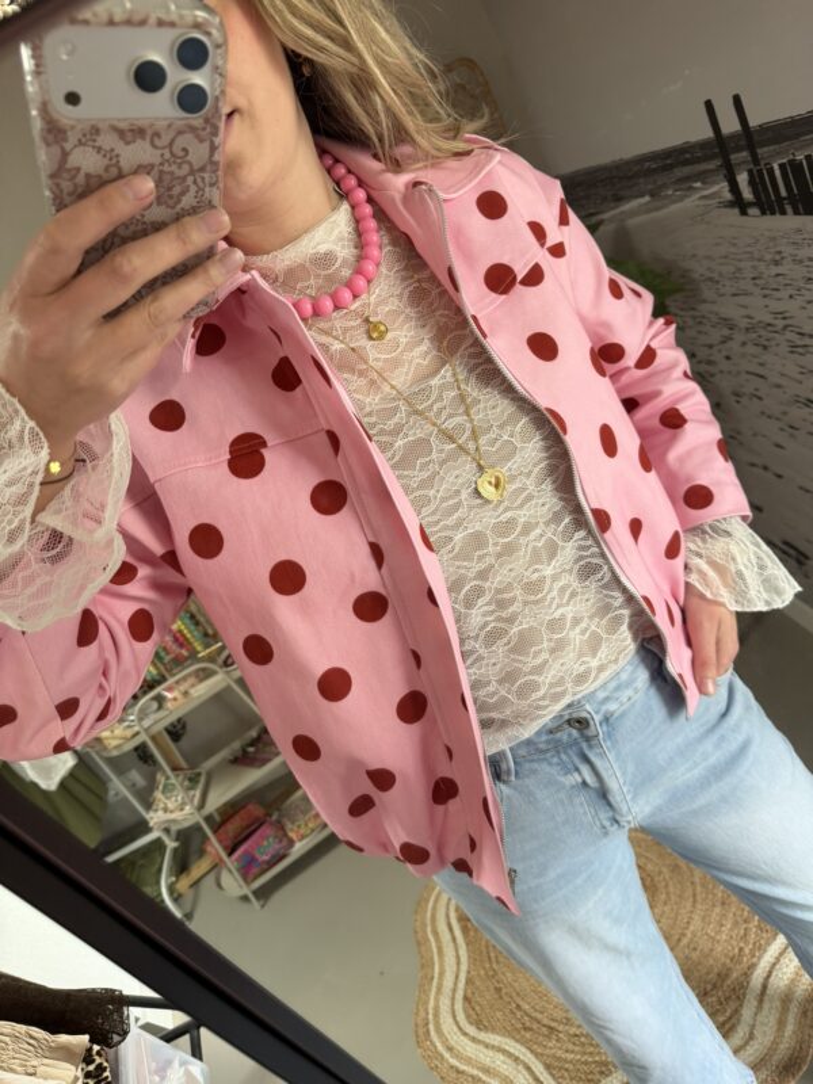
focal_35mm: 24
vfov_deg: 71.6
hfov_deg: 56.8
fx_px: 752
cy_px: 542
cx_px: 406
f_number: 1.78
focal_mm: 6.76
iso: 160
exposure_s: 1/121
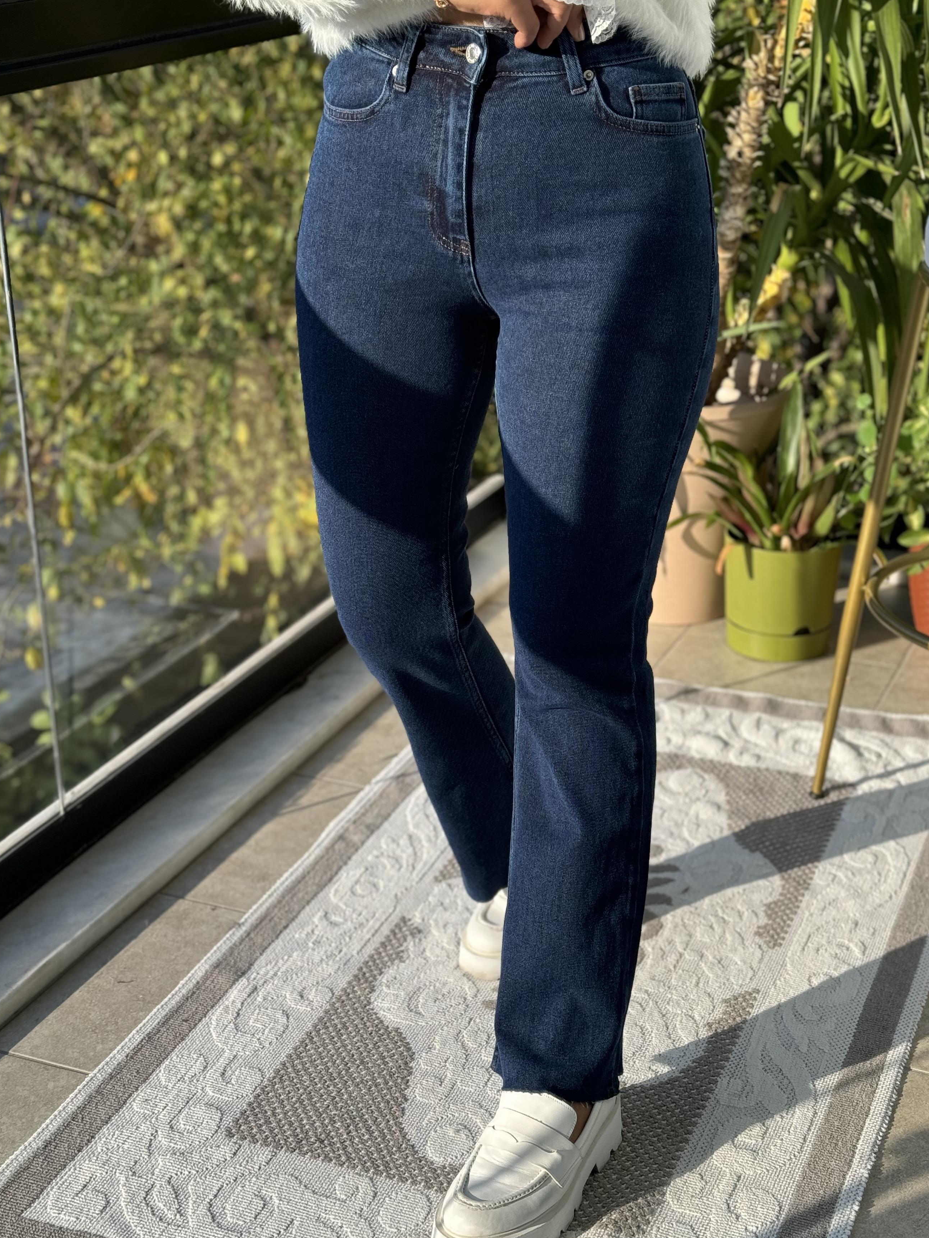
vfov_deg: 34.3
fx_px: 2004
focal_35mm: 56
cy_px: 635
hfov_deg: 26.1
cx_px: 508
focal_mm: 6.76
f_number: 1.78
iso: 64
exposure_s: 1/563
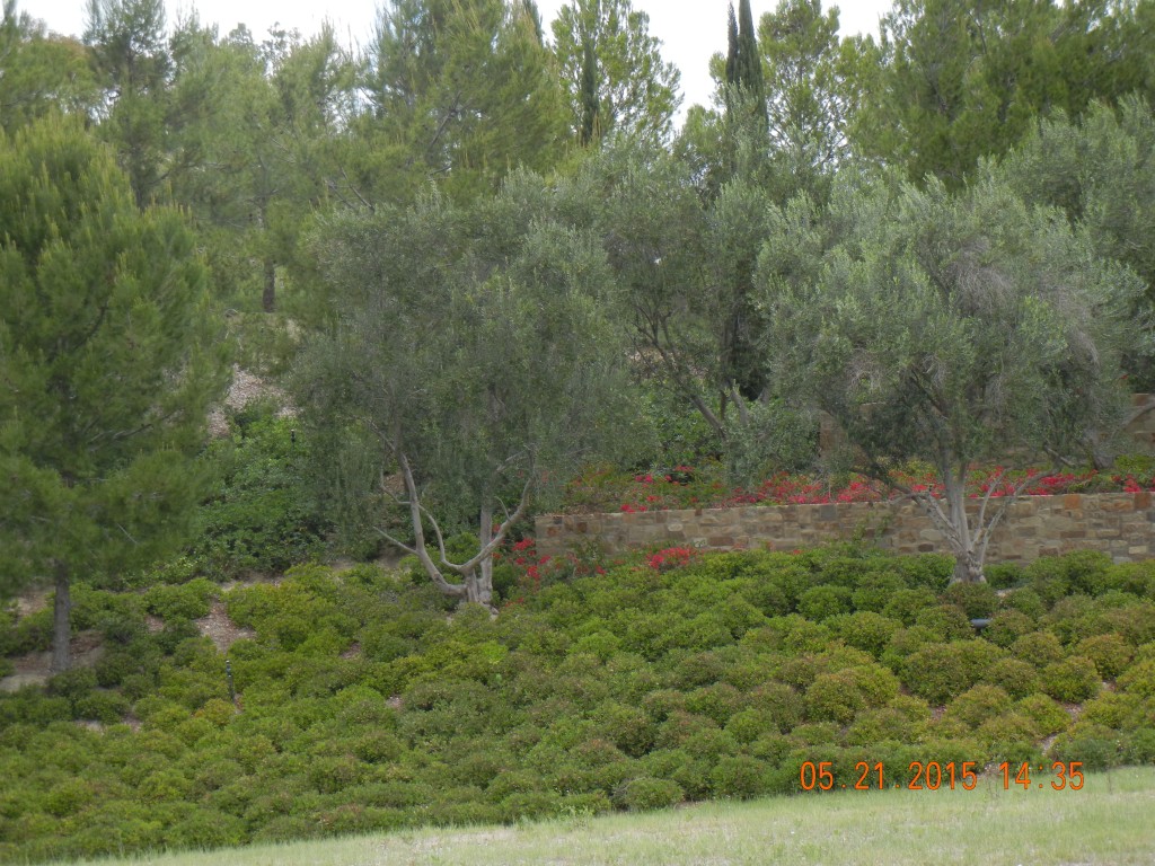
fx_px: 3403
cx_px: 578
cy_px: 433
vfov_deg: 14.5
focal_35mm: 102
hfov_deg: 19.3
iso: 160
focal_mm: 18.3
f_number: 4.5
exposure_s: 1/317
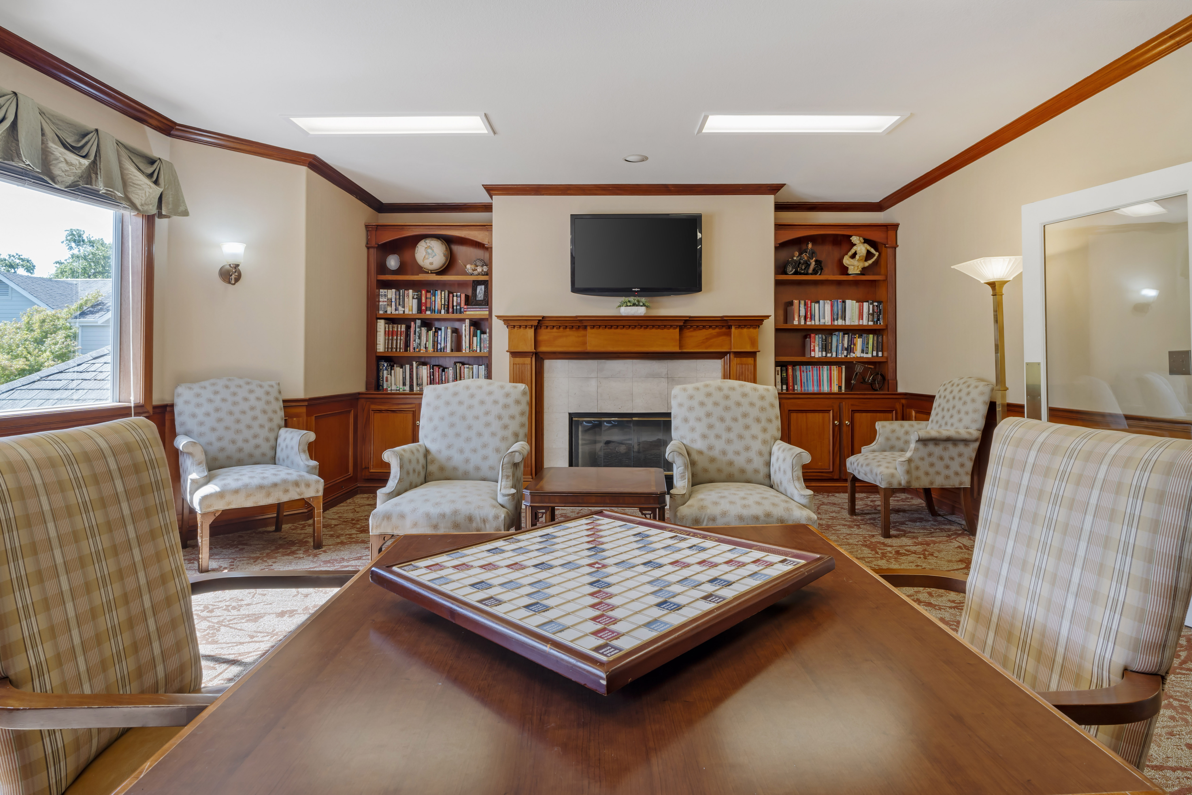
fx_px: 596
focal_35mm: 18
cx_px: 596
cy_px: 398
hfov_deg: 90.0
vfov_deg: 67.4
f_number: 10
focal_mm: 18
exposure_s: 1/40
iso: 400
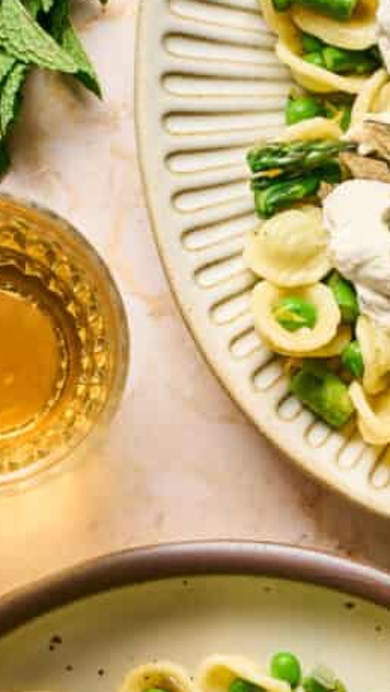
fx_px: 4483
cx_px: 453
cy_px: 710
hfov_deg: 5.0
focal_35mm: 244
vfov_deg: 8.8
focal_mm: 105
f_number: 6.3
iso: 400
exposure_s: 1/125
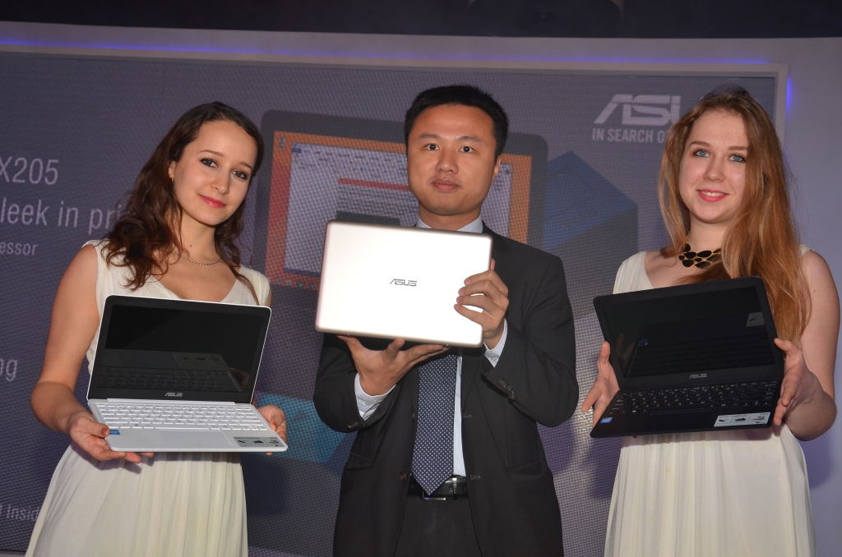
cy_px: 278
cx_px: 421
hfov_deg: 43.7
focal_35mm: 45
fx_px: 1050
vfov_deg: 29.7
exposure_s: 1/125
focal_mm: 30
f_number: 8
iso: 400
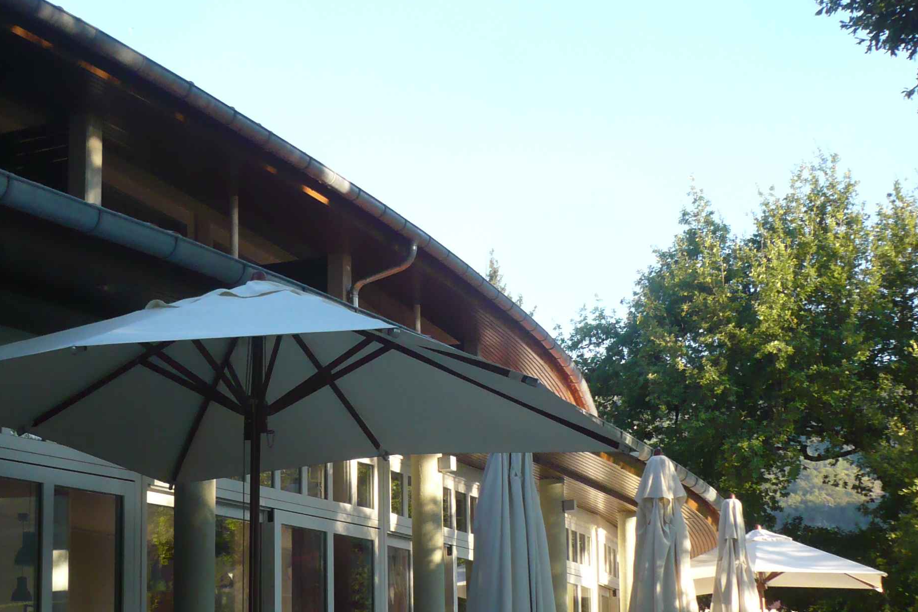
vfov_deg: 22.1
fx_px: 1555
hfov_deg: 32.7
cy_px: 428
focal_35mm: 61
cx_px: 351
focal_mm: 5.8
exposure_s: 1/320
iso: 200
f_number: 2.8
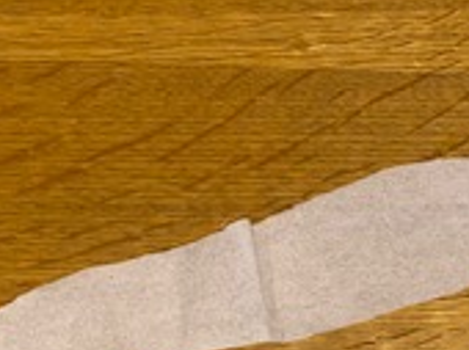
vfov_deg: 14.5
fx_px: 1326
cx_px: 502
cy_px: 430
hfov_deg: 19.3
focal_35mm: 98
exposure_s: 1/167
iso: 32
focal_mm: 4.25
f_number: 1.8
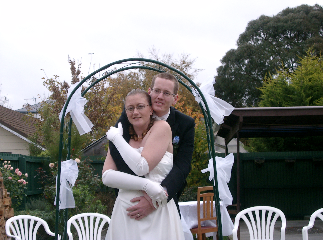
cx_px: 162
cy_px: 120
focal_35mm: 74
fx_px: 688
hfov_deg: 26.4
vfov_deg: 19.8
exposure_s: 1/320
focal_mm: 15.2
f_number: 3.8
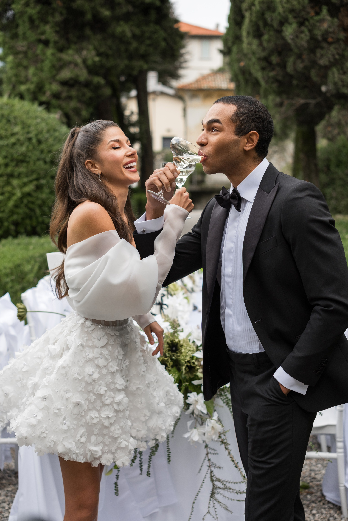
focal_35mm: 50
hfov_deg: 27.0
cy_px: 260
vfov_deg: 39.6
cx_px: 174
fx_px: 725
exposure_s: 1/250
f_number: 2
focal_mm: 33
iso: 125
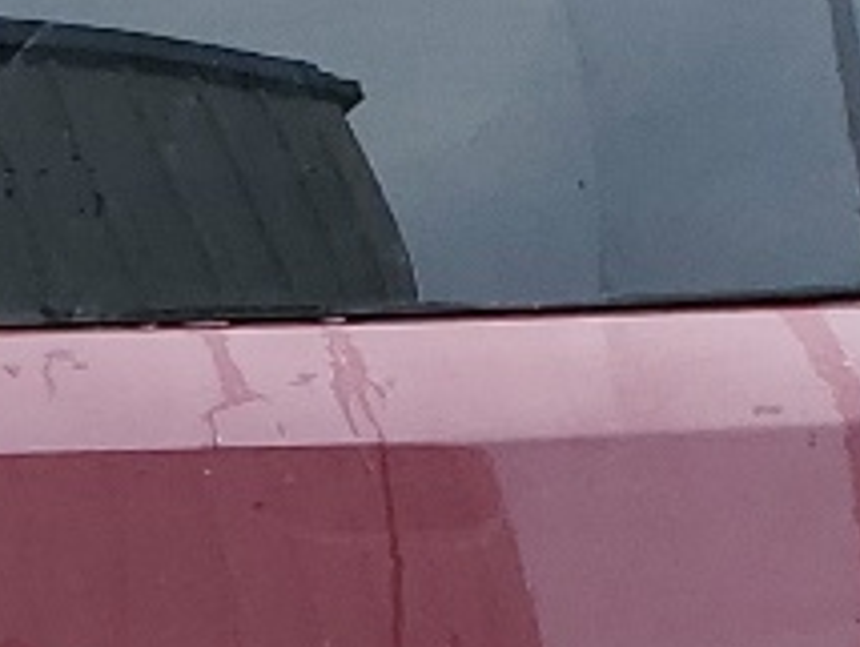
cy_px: 731
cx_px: -832
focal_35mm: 194
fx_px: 4825
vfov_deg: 7.6
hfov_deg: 9.5
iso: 50
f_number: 1.5
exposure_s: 1/909
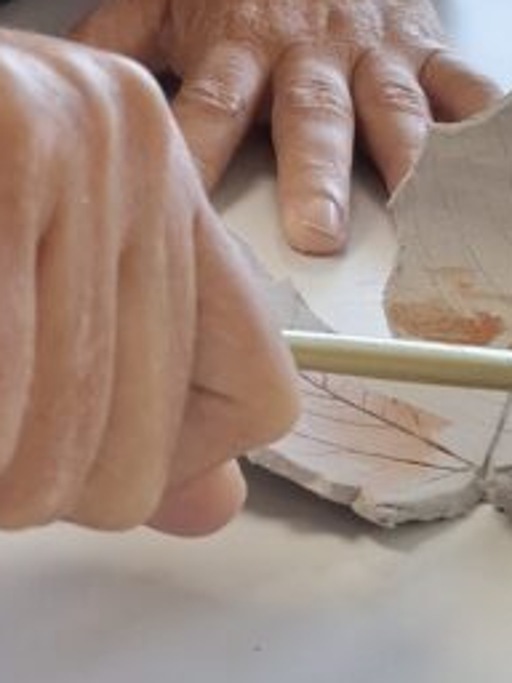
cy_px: 117
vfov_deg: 19.4
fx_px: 1972
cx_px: 227
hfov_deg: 14.8
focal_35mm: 100
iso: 64
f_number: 1.8
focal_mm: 4.69
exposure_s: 1/100
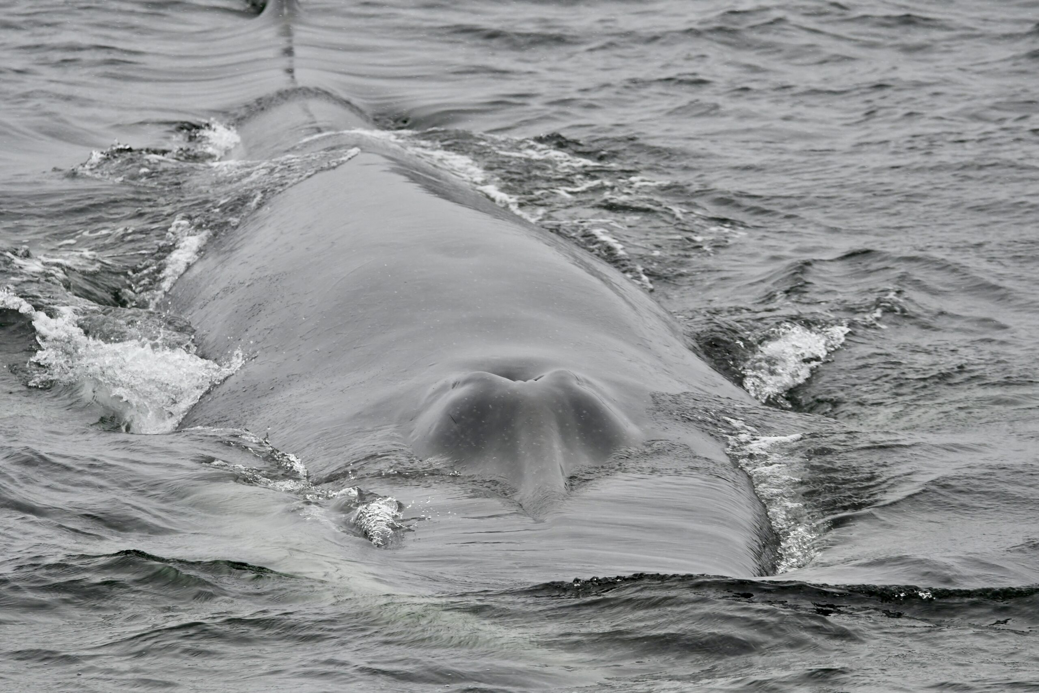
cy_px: 346
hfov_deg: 2.3
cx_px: 520
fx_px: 25975
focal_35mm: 900
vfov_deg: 1.5
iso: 1000
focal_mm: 600
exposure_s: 1/1000
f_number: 9
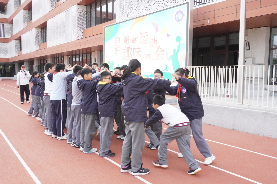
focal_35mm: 34
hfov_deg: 55.1
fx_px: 265
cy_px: 92
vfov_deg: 38.3
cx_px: 138
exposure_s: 1/250
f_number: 14
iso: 3200
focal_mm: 23
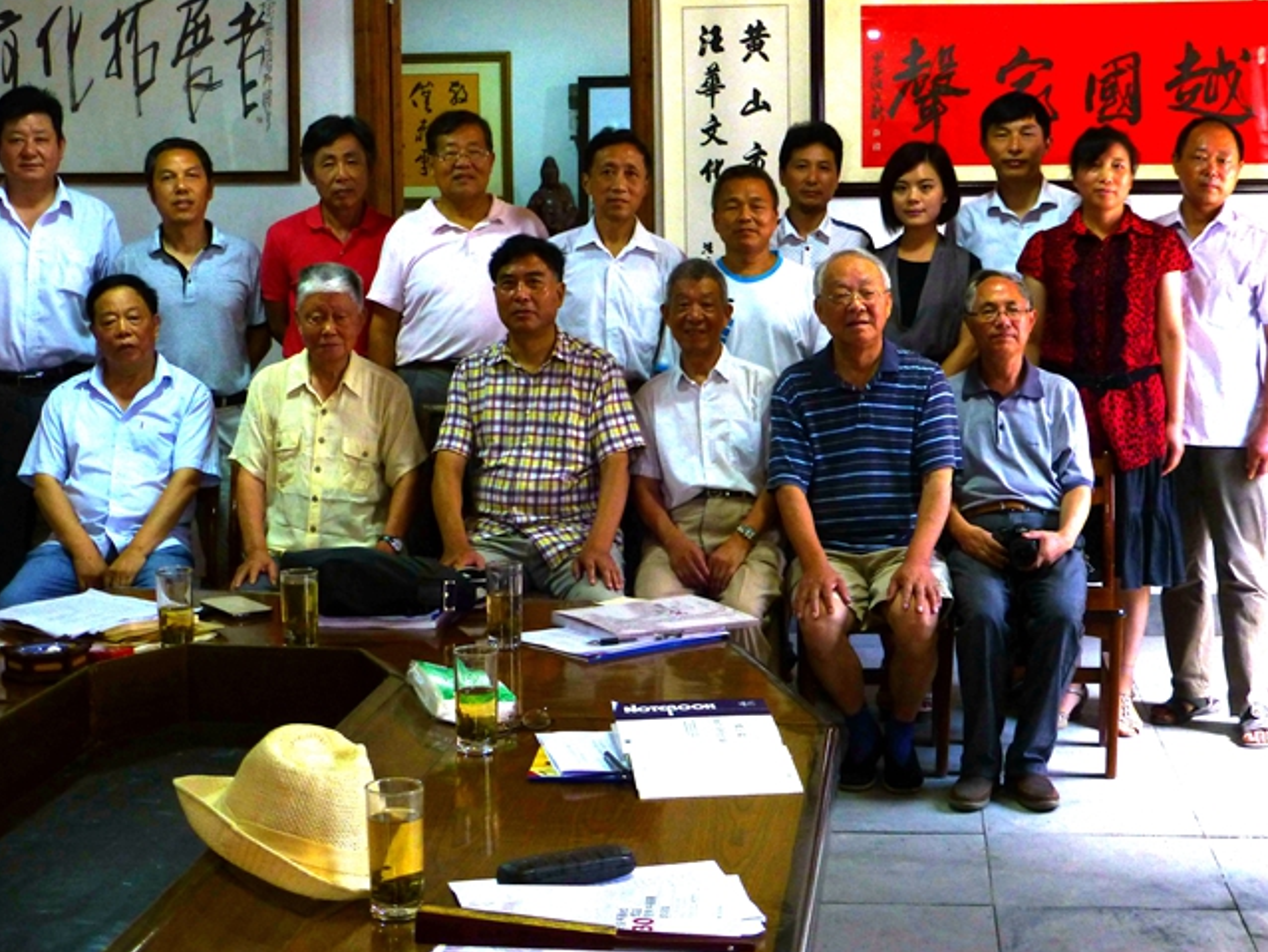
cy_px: 397
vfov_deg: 24.4
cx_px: 662
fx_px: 2199
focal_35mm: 60
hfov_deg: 32.2
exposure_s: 1/30
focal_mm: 9
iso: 100
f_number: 4.4
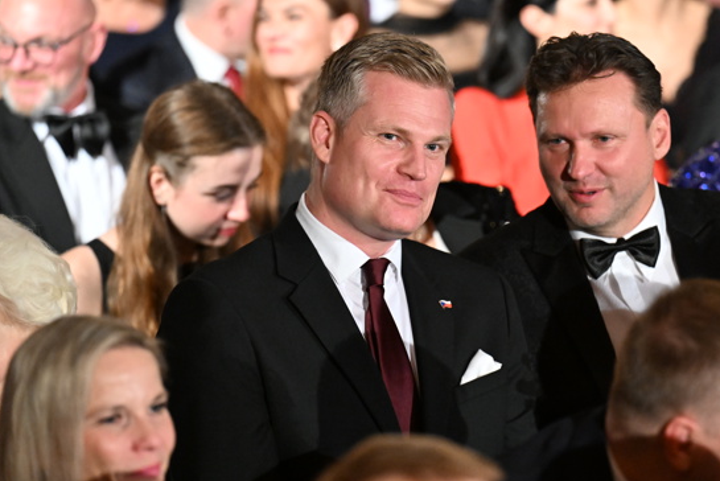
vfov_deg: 5.4
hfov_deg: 8.1
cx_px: 448
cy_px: 219
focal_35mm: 253
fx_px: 5062
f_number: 4
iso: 8000
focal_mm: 200
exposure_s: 1/200
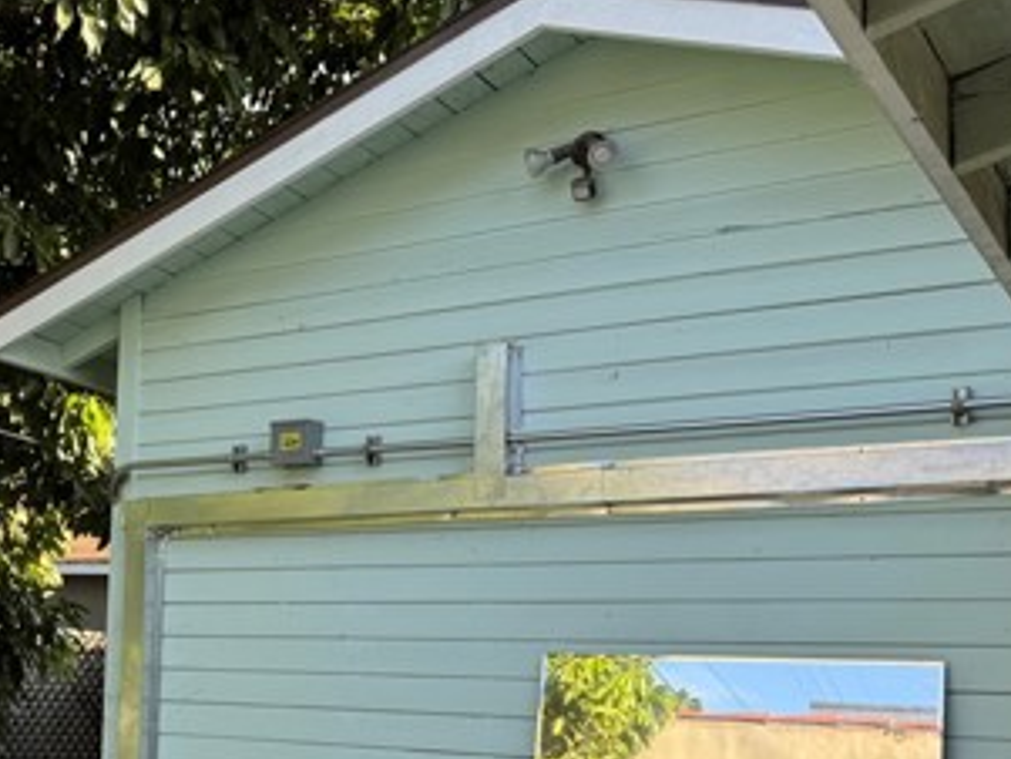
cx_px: 91
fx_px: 1490
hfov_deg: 35.2
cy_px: 574
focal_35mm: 51
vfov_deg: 28.1
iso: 80
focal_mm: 6.76
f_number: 1.78
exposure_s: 1/773
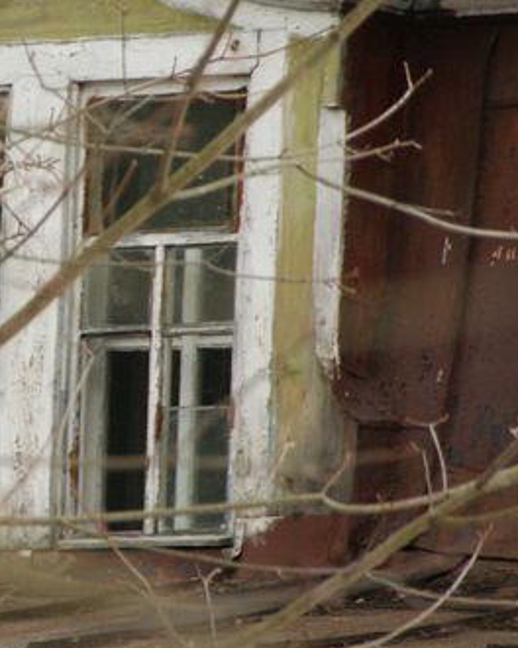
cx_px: -96
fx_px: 13050
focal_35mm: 681
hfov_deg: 2.3
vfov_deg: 2.8
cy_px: 192
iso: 400
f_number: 6.3
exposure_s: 1/160
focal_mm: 200
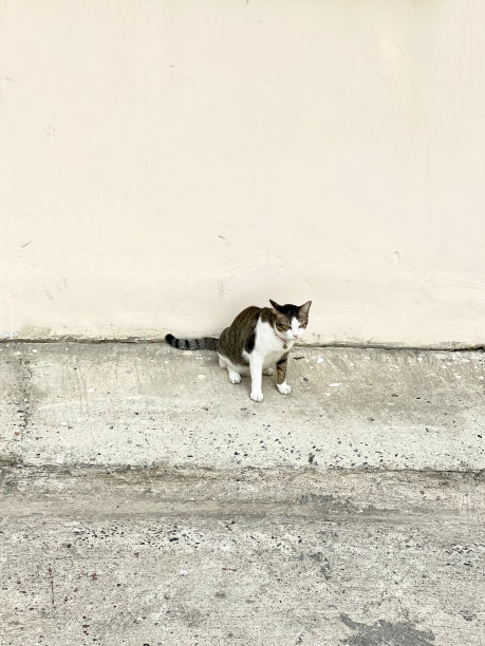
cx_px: 242
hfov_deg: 28.0
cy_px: 323
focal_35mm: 52
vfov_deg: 36.8
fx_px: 971
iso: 20
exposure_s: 1/1043
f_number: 2
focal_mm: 6
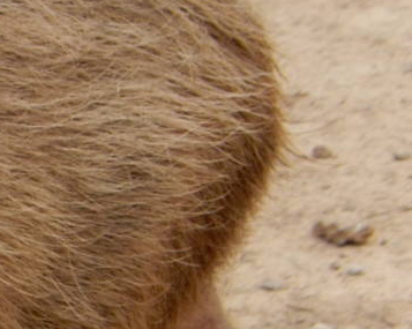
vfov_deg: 1.2
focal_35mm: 1309
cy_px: 330
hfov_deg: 1.5
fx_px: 15948
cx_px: -309
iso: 125
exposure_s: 1/100
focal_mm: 53.6
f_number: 6
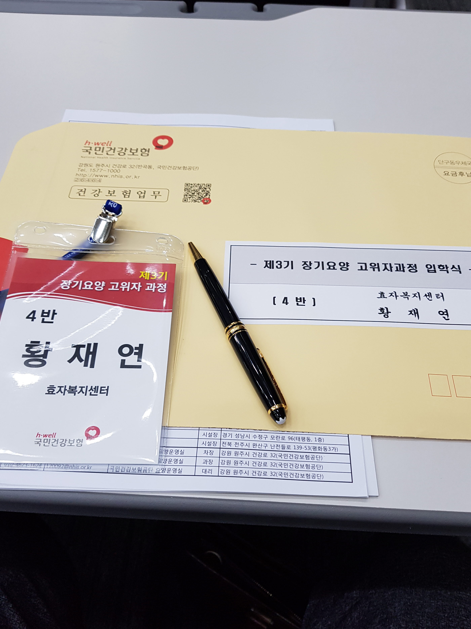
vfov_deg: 63.4
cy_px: 312
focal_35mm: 28
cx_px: 241
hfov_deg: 49.7
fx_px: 508
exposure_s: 1/60
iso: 100
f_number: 1.7
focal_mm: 4.3
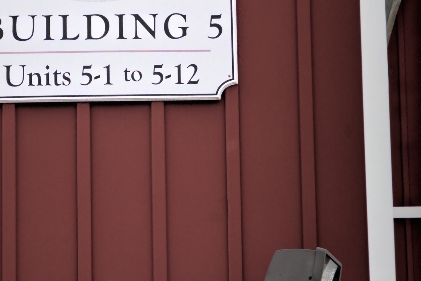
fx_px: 2900
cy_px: 97
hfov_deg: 8.3
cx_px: 111
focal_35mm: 248
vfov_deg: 5.5
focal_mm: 15.66
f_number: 2.8
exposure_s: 1/121
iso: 40
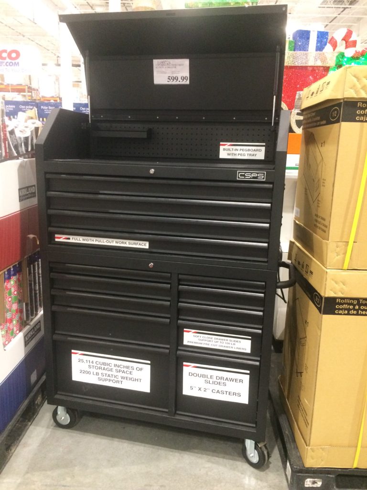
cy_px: 245
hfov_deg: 48.2
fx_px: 410
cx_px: 184
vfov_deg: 61.7
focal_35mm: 29
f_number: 2.2
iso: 250
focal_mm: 4.15
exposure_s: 1/30
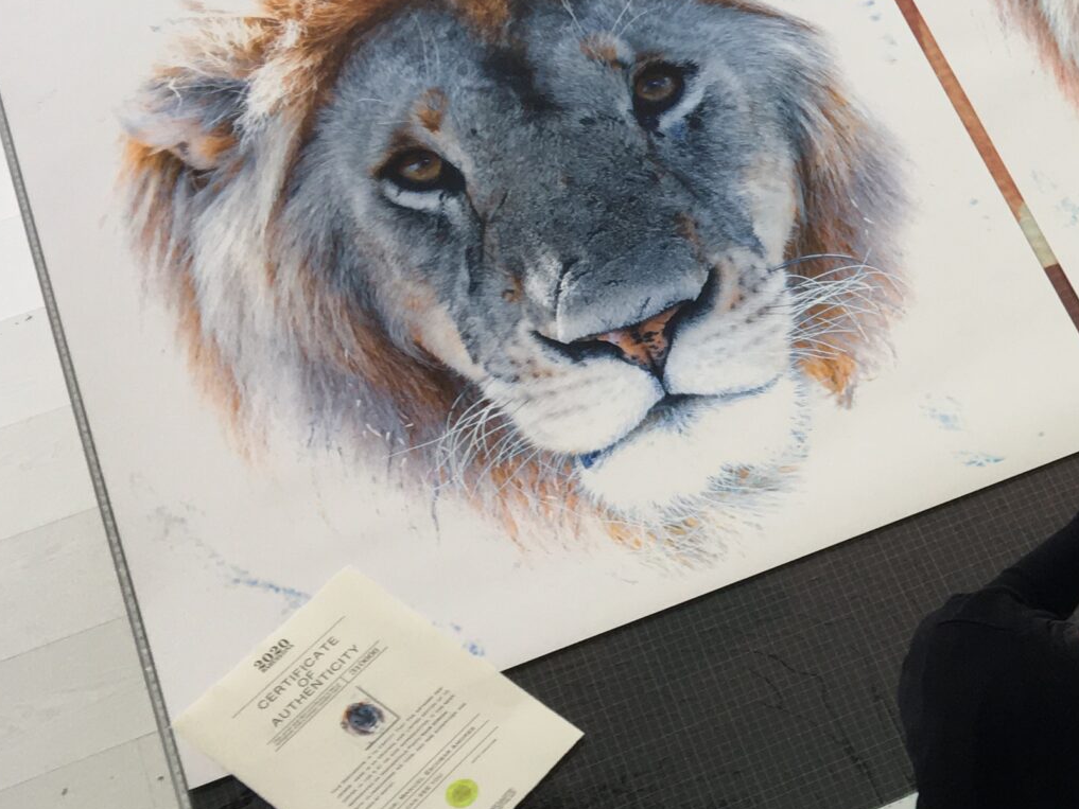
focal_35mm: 73
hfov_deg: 24.1
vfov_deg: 20.2
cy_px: 433
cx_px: 1309
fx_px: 2276
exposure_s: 1/100
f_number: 2.2
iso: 40
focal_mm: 4.15
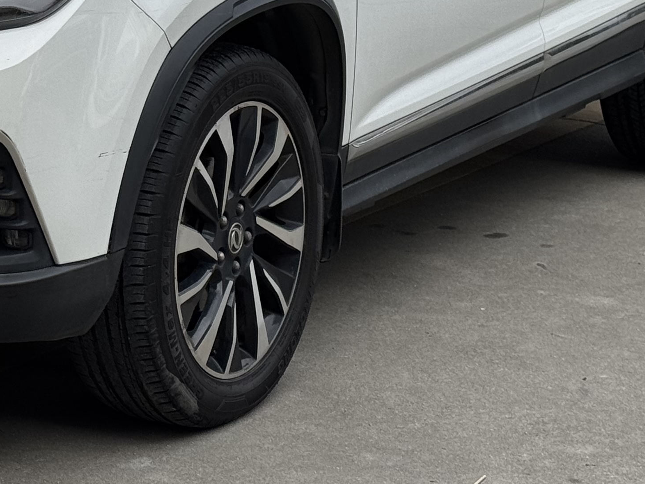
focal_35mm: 133
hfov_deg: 14.7
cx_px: 55
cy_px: -93
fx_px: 2478
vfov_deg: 11.0
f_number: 1.78
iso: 64
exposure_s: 1/3425
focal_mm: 6.76
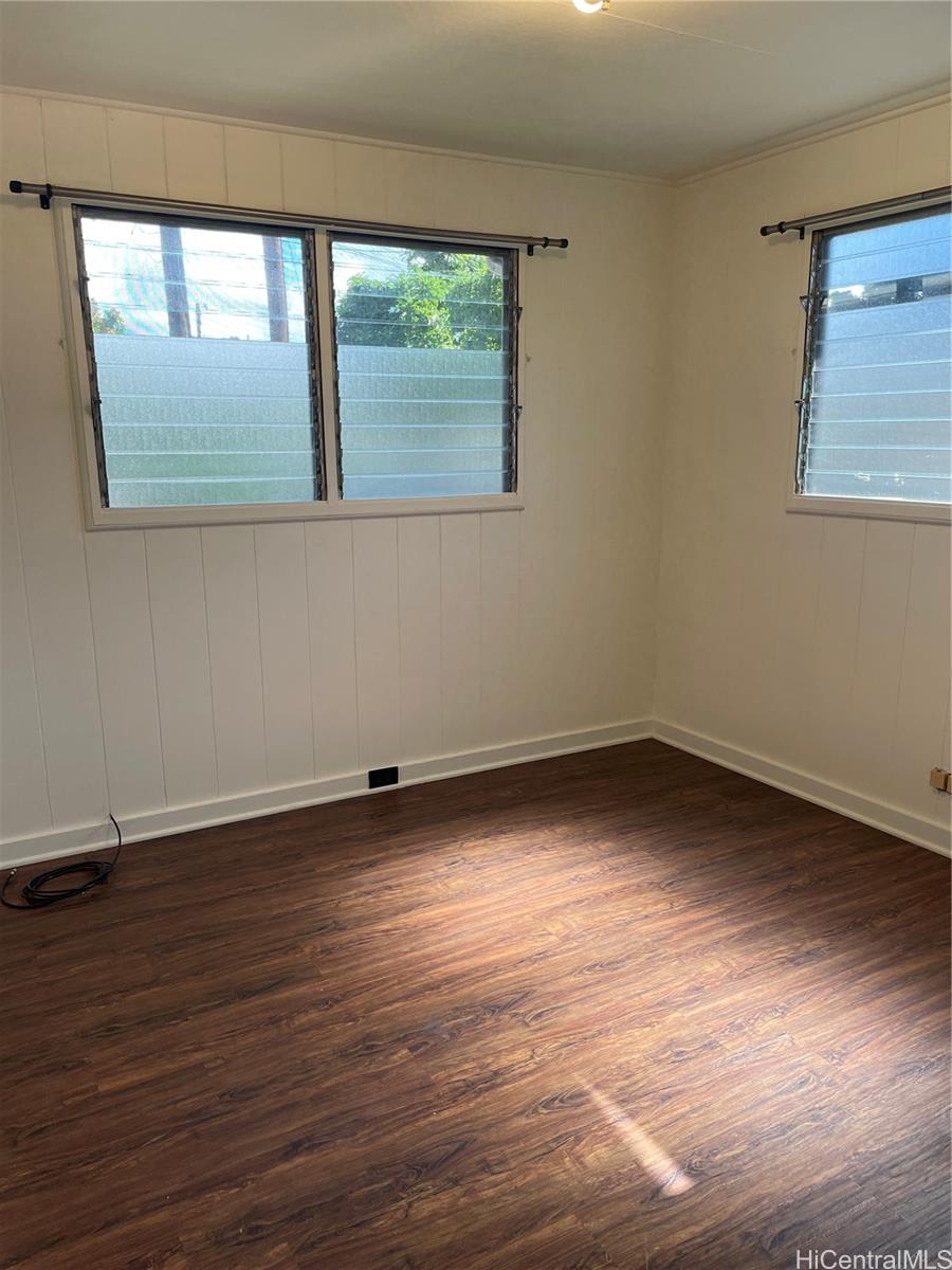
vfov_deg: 67.3
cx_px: 476
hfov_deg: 53.1
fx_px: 953
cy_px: 635
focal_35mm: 26
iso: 50
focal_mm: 4.2
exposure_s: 1/120
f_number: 1.6
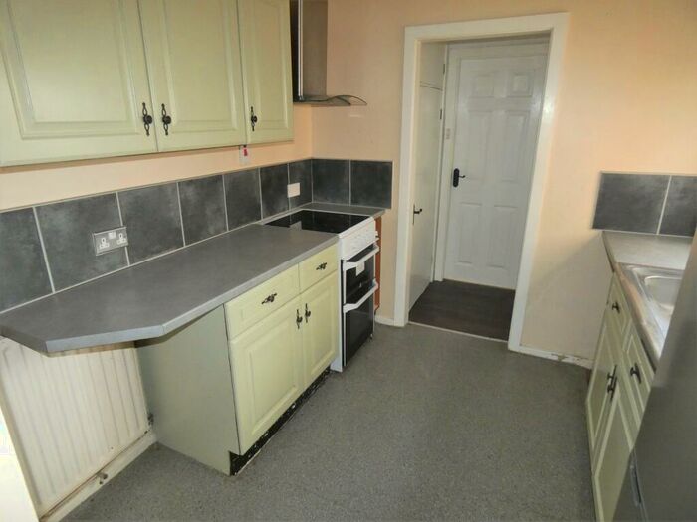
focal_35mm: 20
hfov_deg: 81.7
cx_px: 348
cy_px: 261
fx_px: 403
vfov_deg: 66.0
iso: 800
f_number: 2.8
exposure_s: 1/60
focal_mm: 3.6
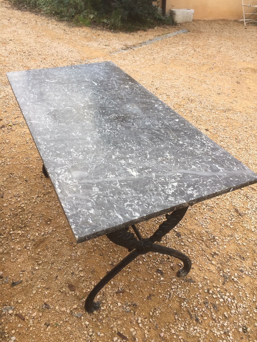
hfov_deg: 48.2
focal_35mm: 29
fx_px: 287
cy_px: 171
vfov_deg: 61.7
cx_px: 128
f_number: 2.2
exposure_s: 1/113
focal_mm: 4.15
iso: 32
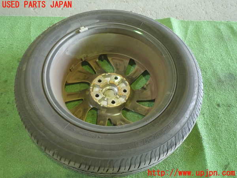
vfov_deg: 46.8
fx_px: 205
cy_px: 89
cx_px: 118
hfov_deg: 60.0
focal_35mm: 30
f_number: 2.3
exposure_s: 1/30
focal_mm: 5.4
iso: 800
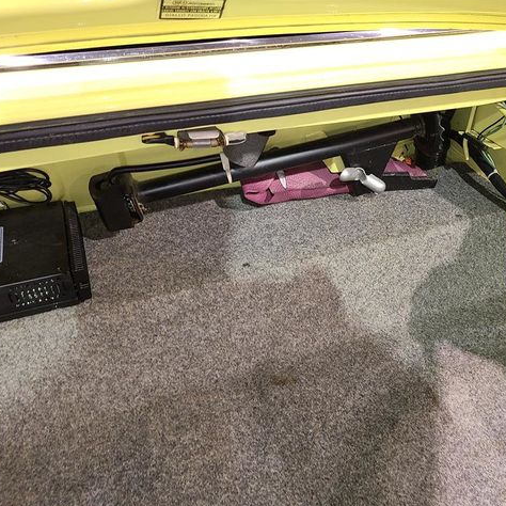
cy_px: 253
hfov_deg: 51.8
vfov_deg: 52.5
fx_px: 513
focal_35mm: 31
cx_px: 326
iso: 125
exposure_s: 1/15
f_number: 1.8
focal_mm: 5.4
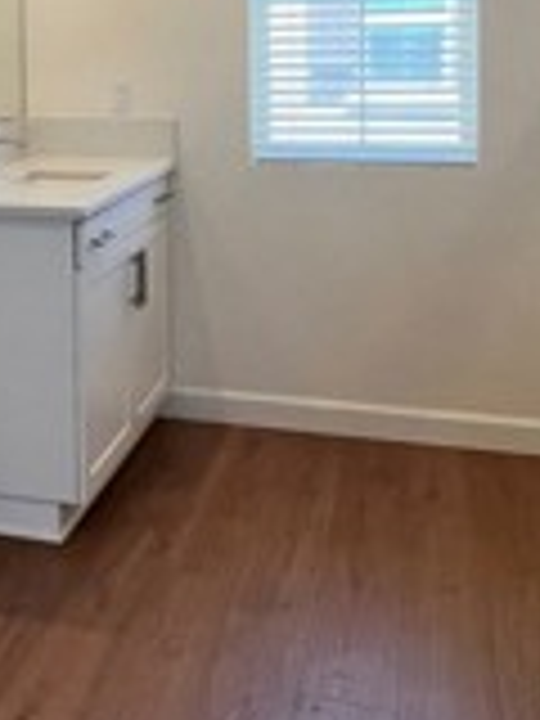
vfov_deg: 35.1
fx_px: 1082
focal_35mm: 52
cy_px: 99
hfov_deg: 26.2
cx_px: -27
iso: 80
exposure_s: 1/120
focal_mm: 1.57
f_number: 1.8
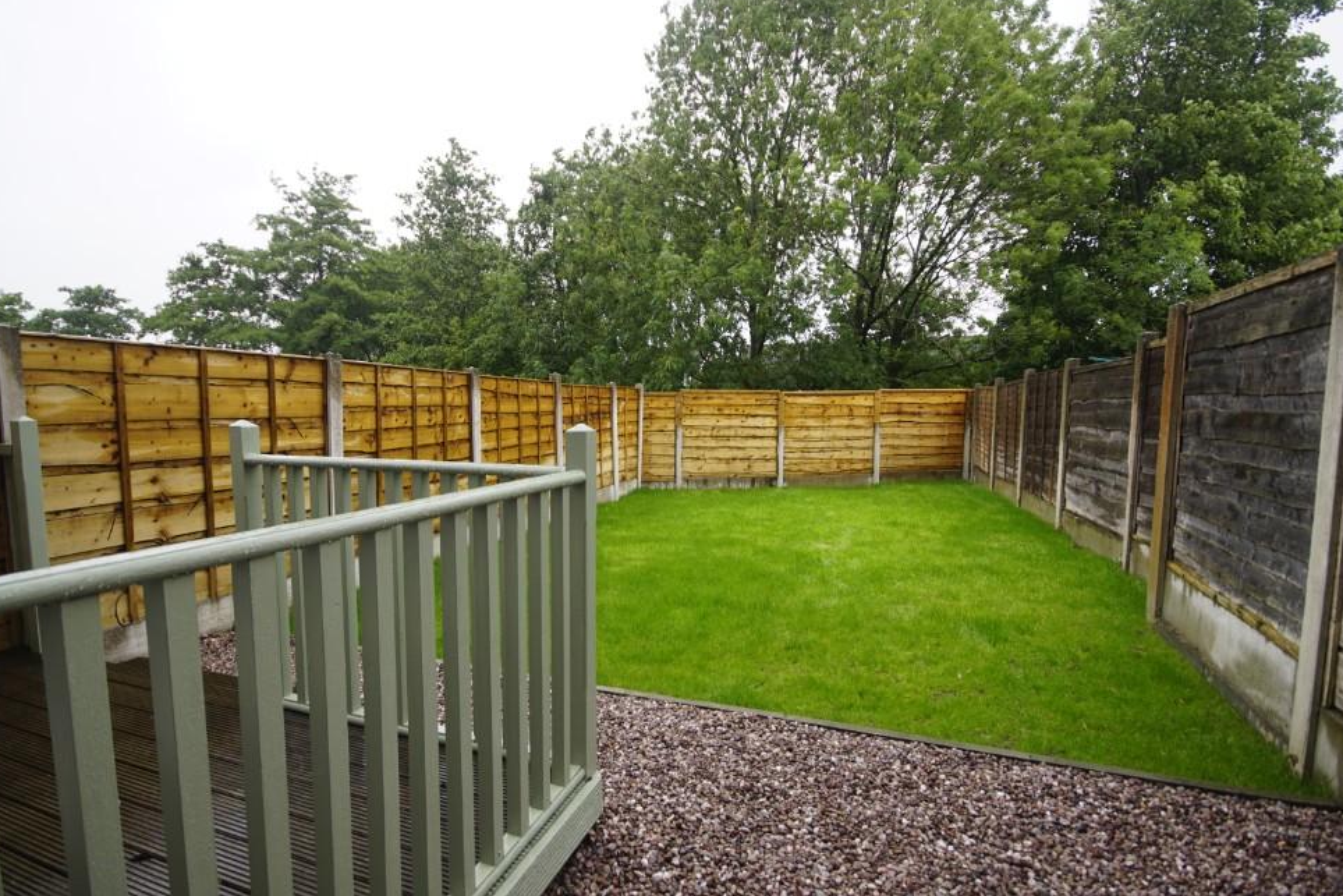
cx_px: 674
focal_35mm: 18
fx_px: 654
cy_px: 459
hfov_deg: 91.5
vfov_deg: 68.8
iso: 100
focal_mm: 11
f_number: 5
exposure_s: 1/50
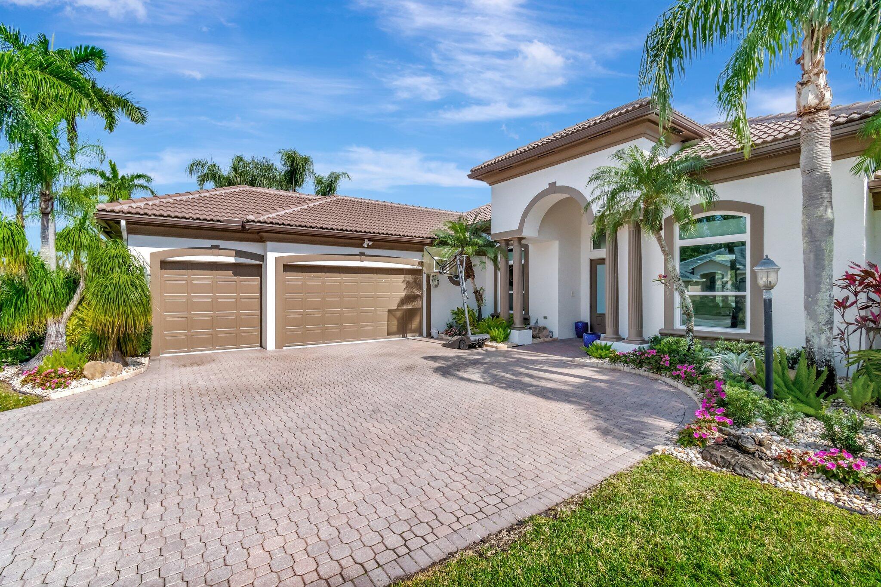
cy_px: 294
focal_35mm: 15
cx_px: 440
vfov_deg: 77.3
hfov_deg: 100.4
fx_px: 367
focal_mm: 10
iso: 1000
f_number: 8
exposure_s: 1/8000
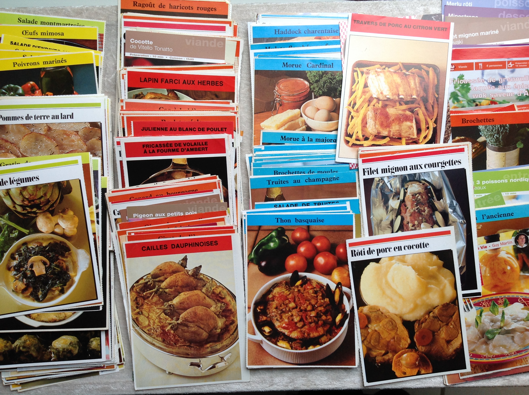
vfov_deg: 40.6
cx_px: 264
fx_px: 534
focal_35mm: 35
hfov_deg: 52.7
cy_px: 198
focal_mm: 4.28
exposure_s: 1/30
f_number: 2.4
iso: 50
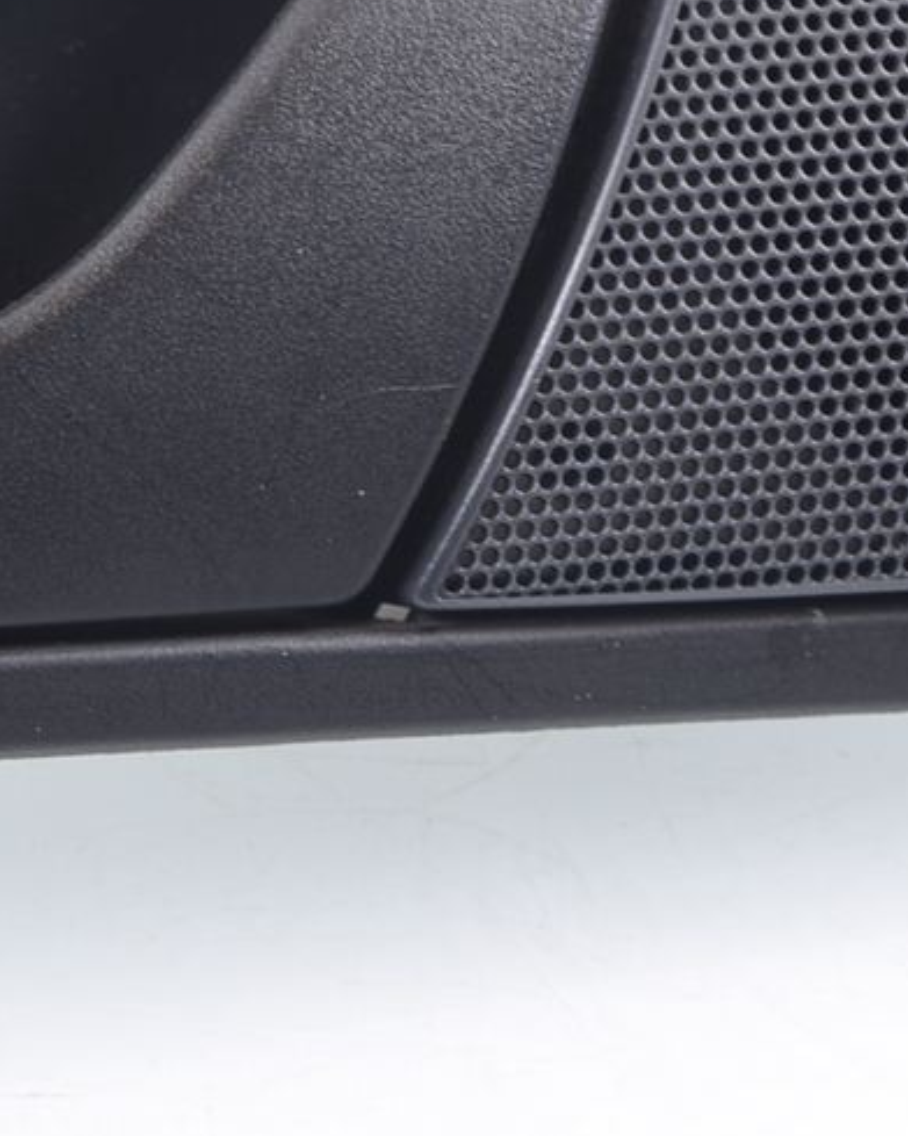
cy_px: 115
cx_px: 163
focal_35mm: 230
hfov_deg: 6.7
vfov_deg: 8.4
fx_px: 7728
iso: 100
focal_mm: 50
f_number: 8
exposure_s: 1/160
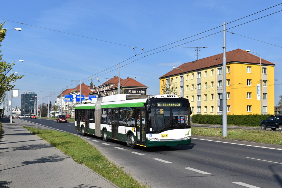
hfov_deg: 47.9
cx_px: 141
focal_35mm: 40
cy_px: 94
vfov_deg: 33.0
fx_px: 317
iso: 200
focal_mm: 27
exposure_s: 1/500
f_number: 11
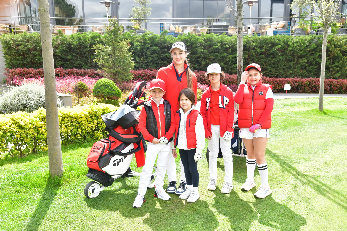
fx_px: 337
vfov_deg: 37.9
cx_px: 174
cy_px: 116
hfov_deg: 54.4
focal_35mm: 35
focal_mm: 35
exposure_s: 1/200
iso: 400
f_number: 7.1
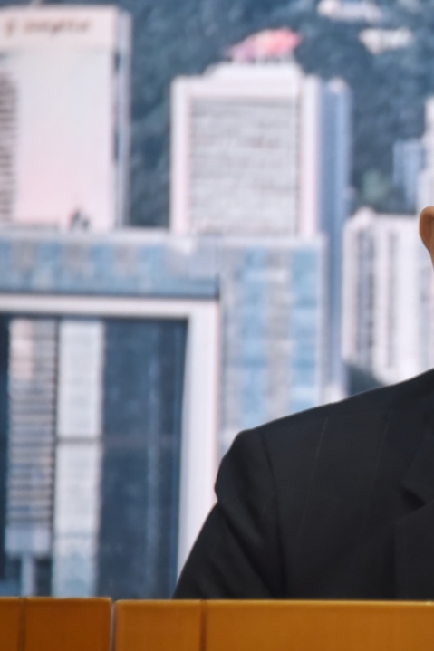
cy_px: 306
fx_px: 8050
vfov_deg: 4.6
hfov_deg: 3.1
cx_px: 541
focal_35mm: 445
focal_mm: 250
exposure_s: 1/100
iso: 3200
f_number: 5.6
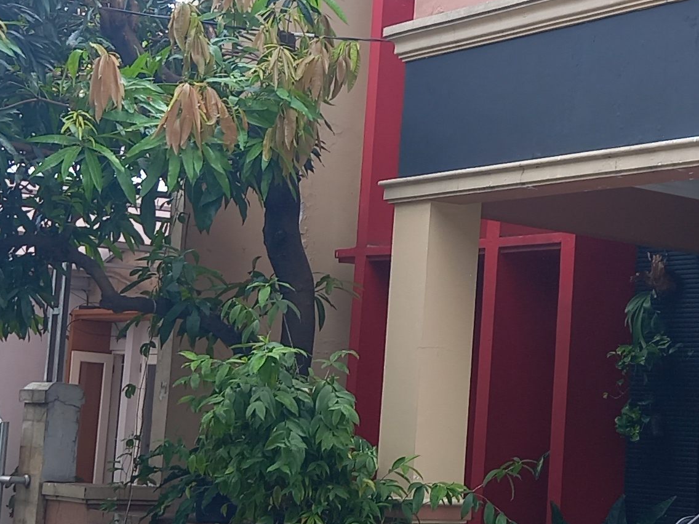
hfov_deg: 22.1
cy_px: 249
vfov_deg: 16.8
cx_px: 477
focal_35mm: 88
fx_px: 1777
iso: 25
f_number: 2
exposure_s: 1/156
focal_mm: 4.6
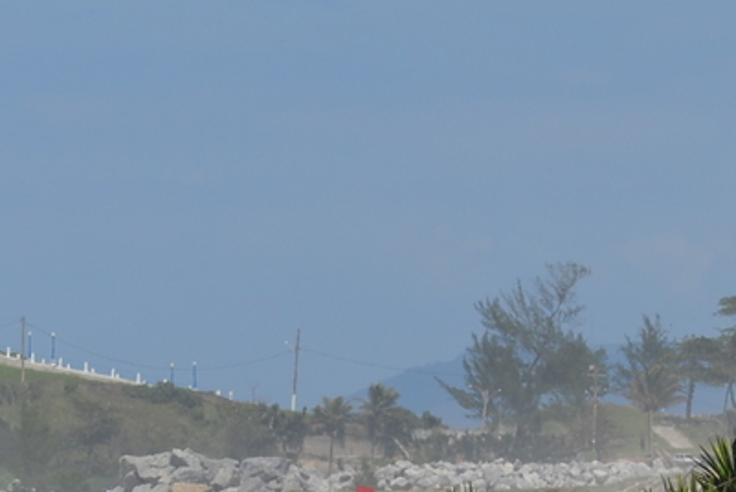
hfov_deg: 3.7
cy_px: -76
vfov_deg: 2.5
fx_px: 11252
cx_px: -356
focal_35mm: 550
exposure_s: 1/800
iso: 100
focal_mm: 92
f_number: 7.1
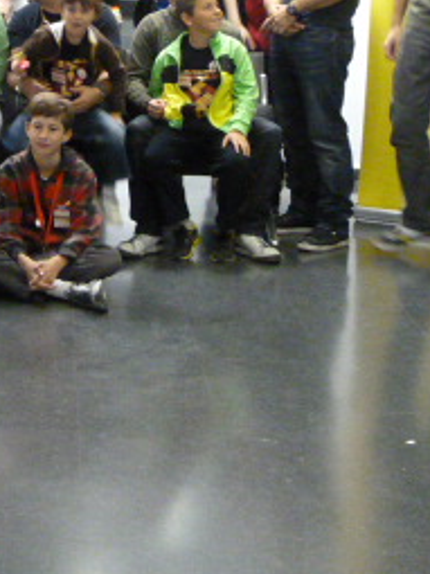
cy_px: 88
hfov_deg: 14.5
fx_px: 1625
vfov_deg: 19.8
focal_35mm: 98
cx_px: -104
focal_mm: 7
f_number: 3.1
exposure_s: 1/15
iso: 1000
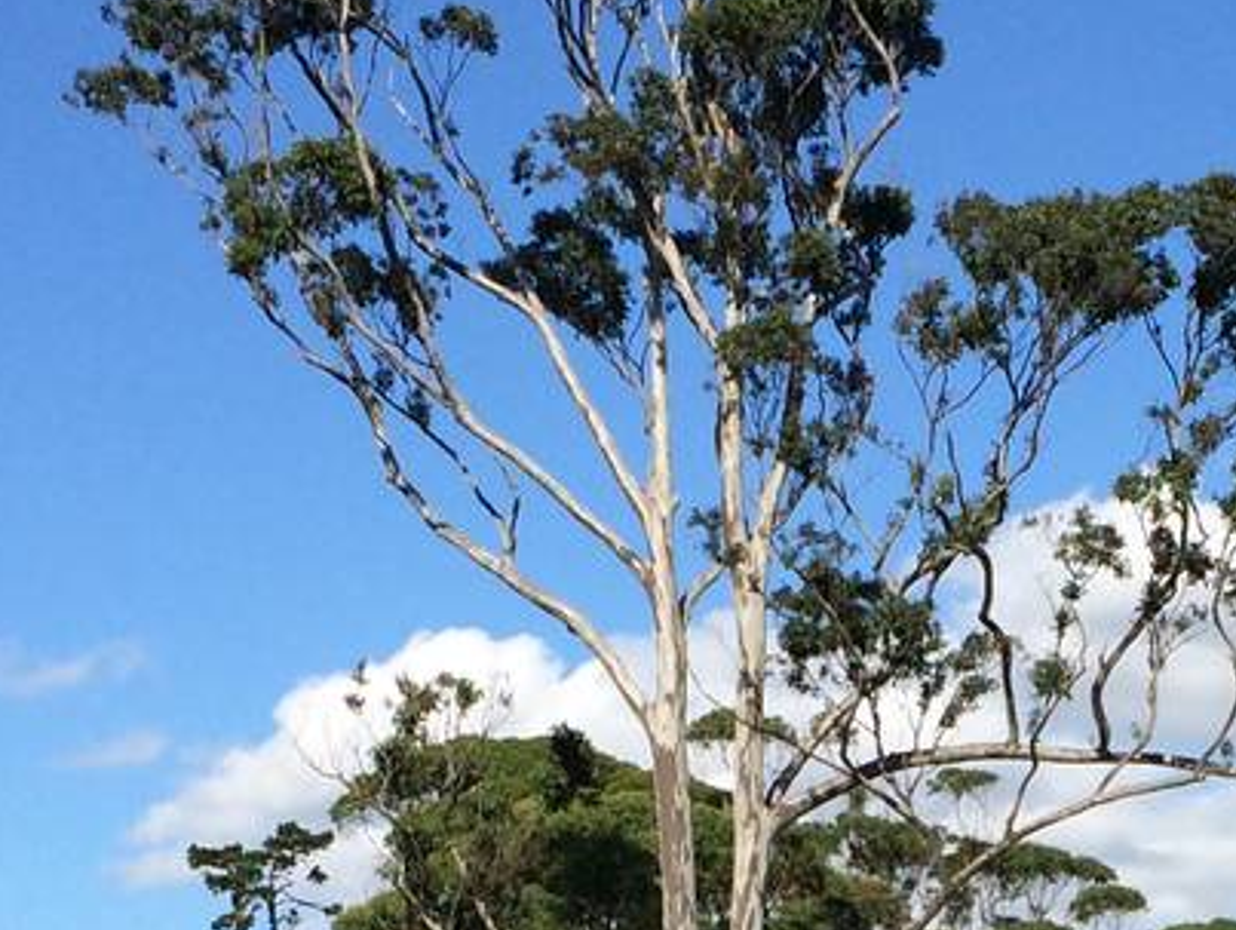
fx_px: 4110
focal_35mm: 115
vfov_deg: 12.4
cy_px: 1283
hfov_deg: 16.9
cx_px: 1107
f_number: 2.2
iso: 32
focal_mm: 4.15
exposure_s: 1/2564
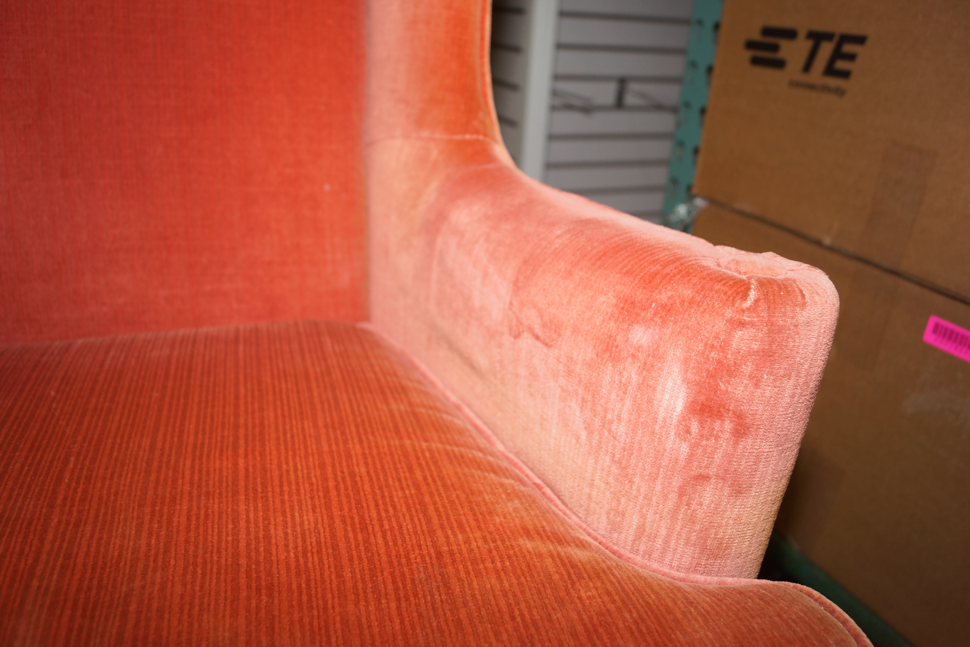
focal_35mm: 27
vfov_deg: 47.9
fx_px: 727
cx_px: 485
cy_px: 324
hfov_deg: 67.4
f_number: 3.5
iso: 320
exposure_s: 1/100
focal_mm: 18
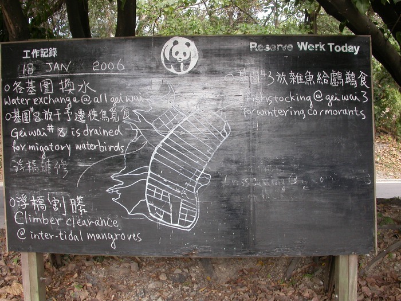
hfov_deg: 49.0
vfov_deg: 37.7
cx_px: 200
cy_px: 150
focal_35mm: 38
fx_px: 440
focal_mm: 7.85
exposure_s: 1/96.8
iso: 100
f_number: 3.7
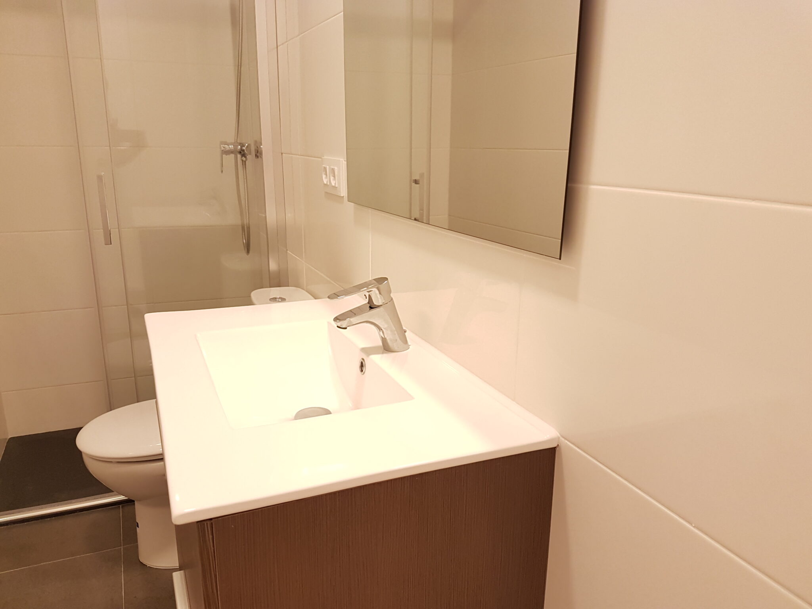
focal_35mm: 26
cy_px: 304
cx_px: 406
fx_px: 610
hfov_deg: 67.3
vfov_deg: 53.1
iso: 125
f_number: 1.7
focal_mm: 4.2
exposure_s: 1/50
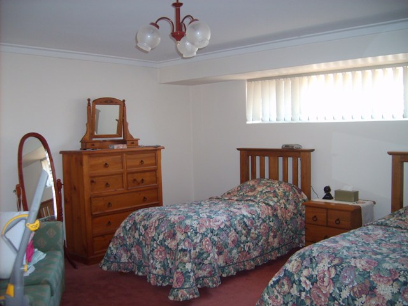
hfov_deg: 52.6
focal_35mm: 35
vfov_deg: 40.7
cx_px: 204
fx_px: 413
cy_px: 153
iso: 120
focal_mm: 5.8
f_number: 2.8
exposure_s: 1/45
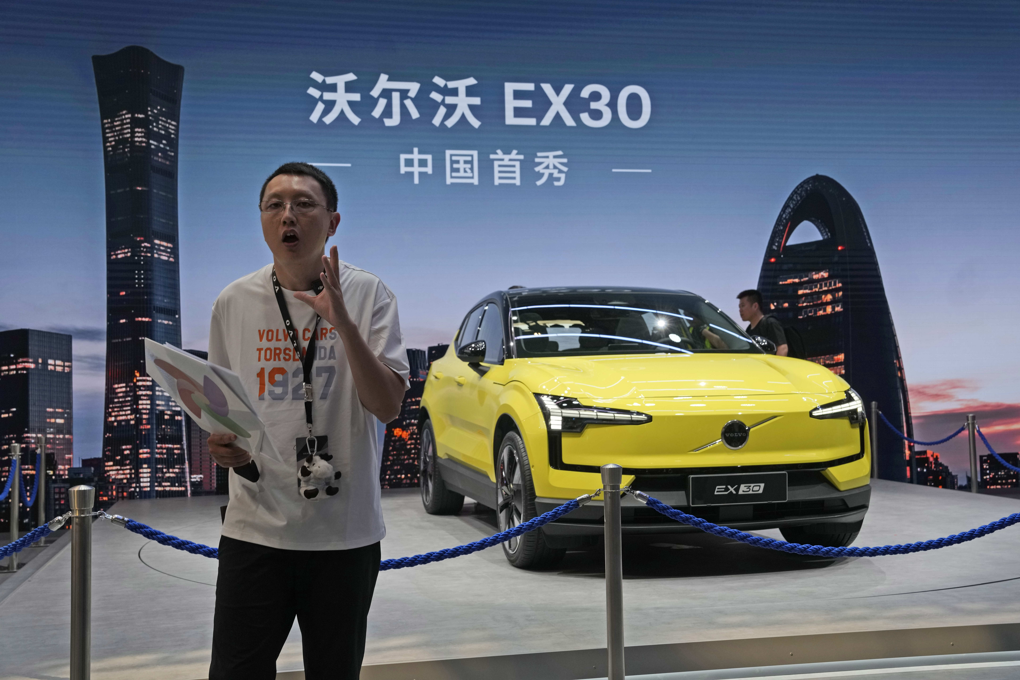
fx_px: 1190
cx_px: 510
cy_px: 340
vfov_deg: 31.9
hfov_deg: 46.4
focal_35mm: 42
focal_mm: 42
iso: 1000
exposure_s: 1/320
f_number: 6.3
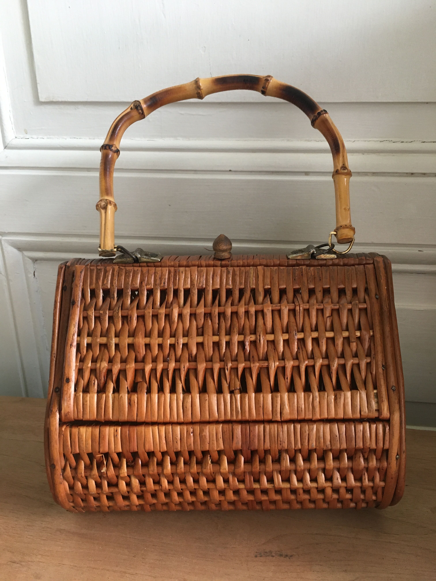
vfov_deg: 61.7
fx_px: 487
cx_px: 218
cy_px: 290
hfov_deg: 48.2
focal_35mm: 29
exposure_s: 1/33
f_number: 2.2
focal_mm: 4.15
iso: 160
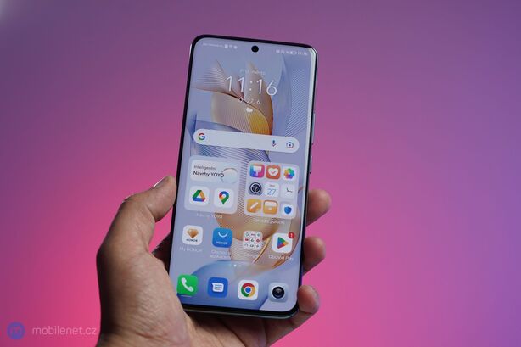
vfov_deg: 23.4
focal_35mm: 58
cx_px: 260
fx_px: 839
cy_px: 174
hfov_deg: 34.5
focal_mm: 58
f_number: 5
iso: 800
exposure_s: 1/160
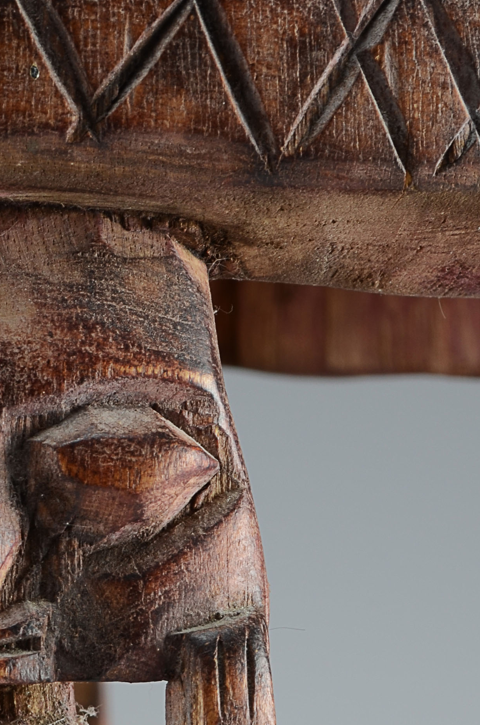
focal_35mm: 167
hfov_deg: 8.1
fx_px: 3355
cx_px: -36
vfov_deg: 12.1
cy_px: 855
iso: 100
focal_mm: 42
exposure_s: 1/80
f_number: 11
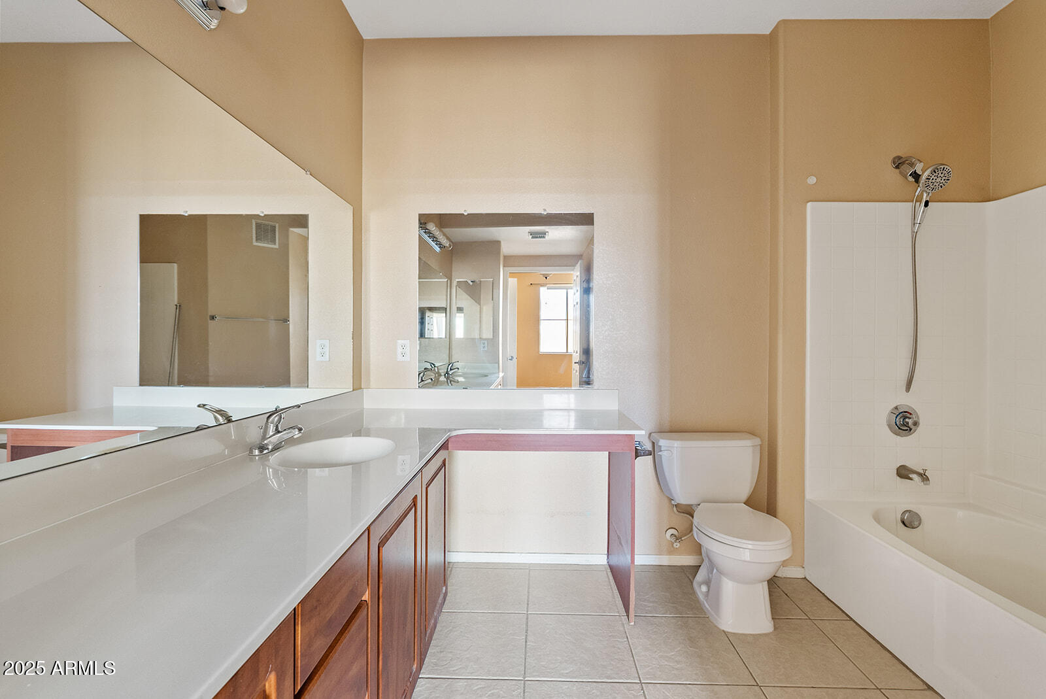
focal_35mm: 16
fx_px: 465
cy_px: 350
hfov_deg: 96.7
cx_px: 523
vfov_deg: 73.8
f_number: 8
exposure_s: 6
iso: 500
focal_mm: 16
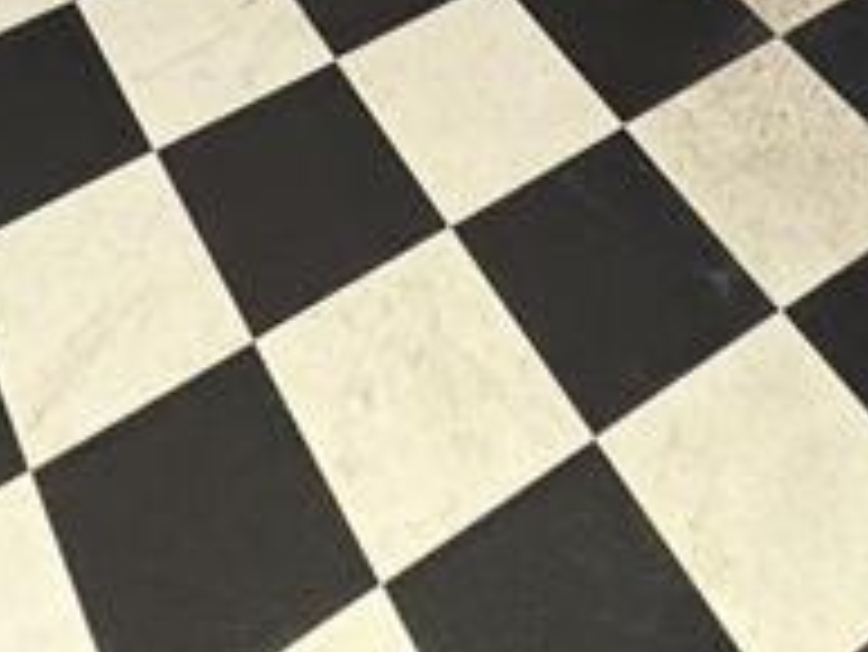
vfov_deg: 15.1
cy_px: -854
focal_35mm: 65
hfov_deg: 29.5
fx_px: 1631
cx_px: 261
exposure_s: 1/60
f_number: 2.2
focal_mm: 2.22
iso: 800
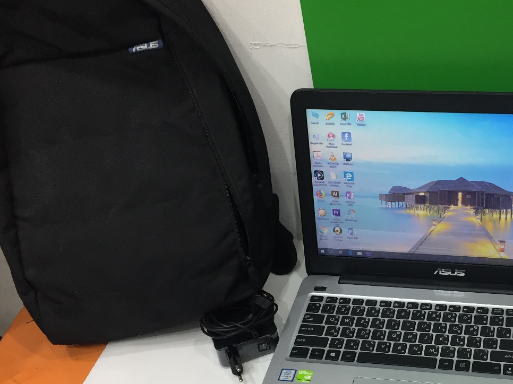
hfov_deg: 37.7
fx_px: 726
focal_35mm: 49
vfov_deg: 29.4
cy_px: 265
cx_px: 398
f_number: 2.2
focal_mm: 4.15
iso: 80
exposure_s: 1/33
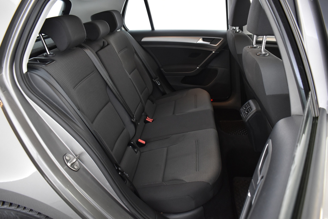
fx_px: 246
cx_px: 164
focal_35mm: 27
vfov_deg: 47.9
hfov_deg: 67.4
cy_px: 110
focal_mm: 18
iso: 1250
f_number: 5
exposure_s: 1/8
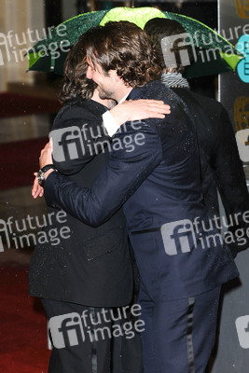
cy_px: 186
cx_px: 124
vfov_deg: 15.9
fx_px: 1337
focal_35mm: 129
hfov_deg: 10.6
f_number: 4
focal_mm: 86
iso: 320
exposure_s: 1/200
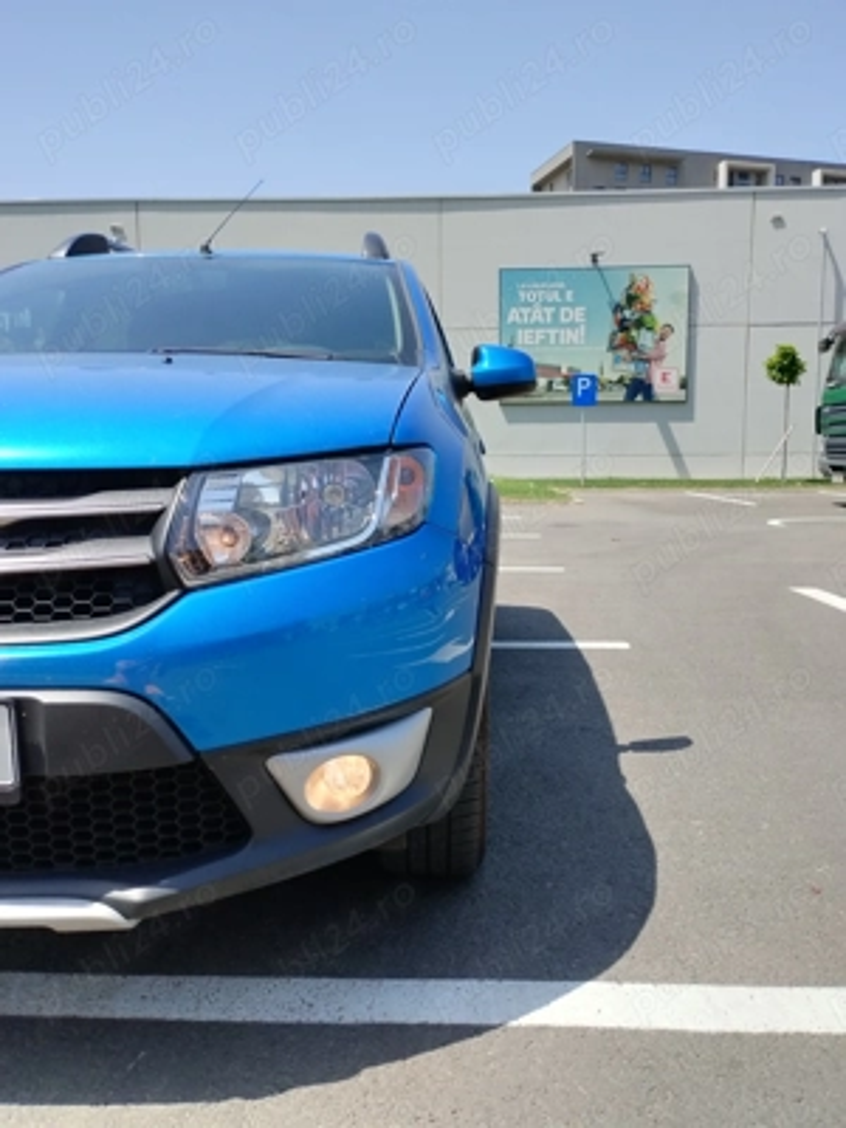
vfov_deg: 67.3
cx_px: 423
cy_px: 564
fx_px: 847
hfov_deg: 53.1
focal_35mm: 26
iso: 100
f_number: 1.8
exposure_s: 1/1524
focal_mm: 4.25
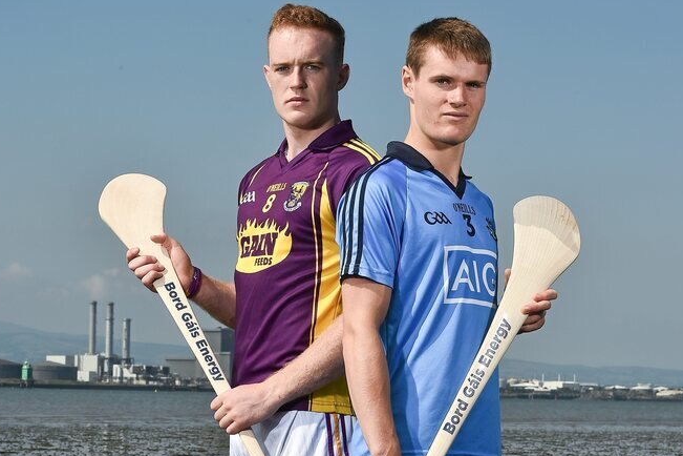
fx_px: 2087
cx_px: 341
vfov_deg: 12.4
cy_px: 410
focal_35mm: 110
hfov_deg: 18.6
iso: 64
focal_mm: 70
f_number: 11
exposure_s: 1/160
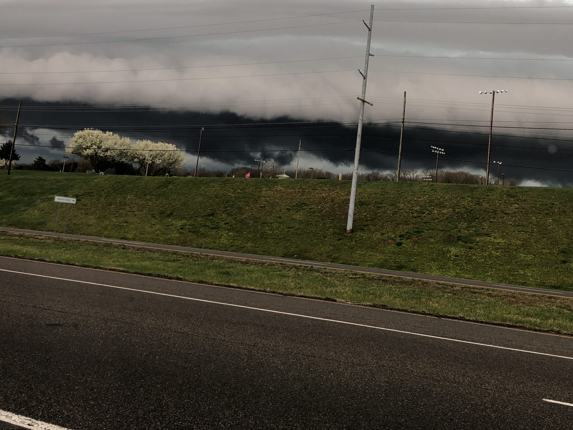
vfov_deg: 38.3
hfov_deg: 49.4
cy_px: 148
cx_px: 375
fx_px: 613
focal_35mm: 37
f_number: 1.8
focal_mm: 3.99
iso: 32
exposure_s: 1/120
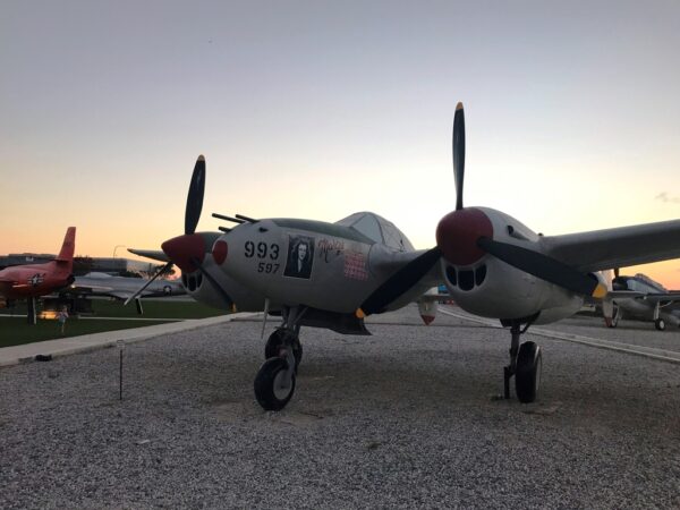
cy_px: 255
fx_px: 550
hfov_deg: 63.4
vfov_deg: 49.7
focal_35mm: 28
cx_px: 340
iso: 25
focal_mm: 3.99
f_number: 1.8
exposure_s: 1/120
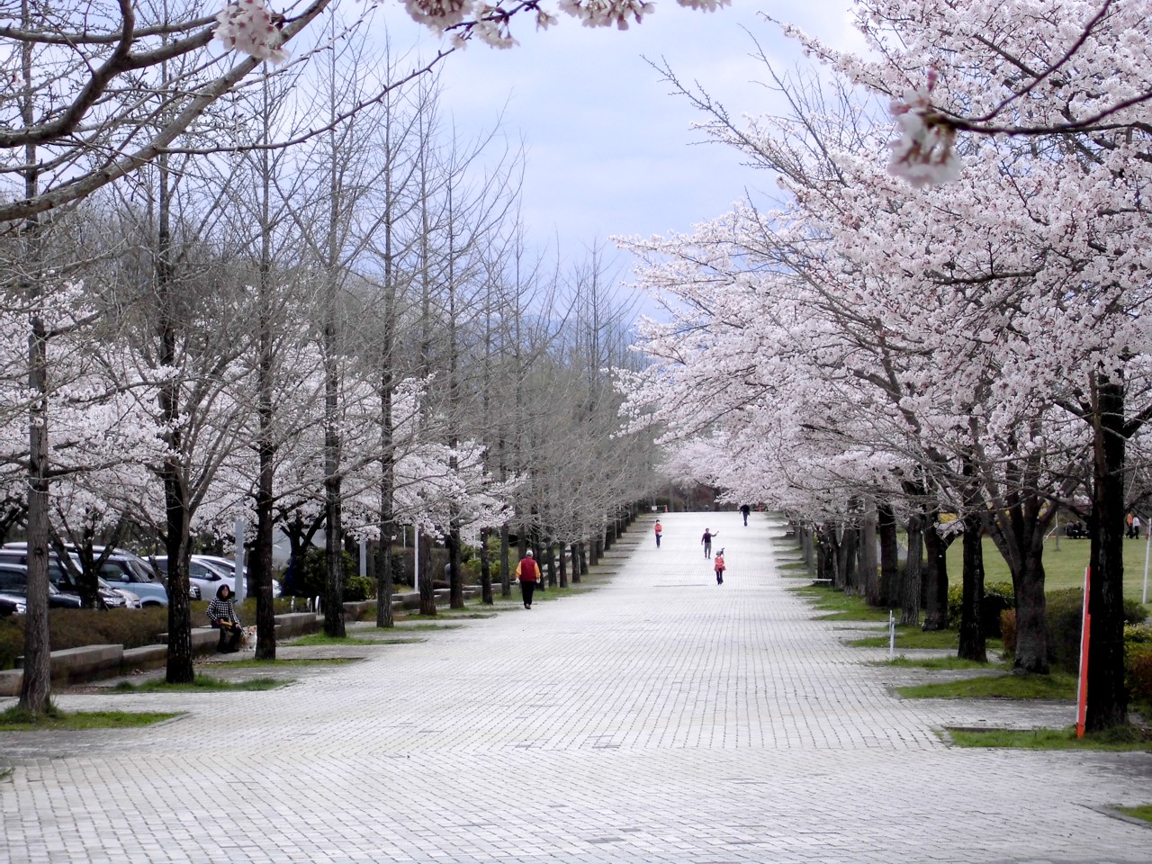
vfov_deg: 13.2
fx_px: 3727
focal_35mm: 112
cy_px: 432
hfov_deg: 17.6
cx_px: 576
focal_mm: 20.1
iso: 64
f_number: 6
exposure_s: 1/250
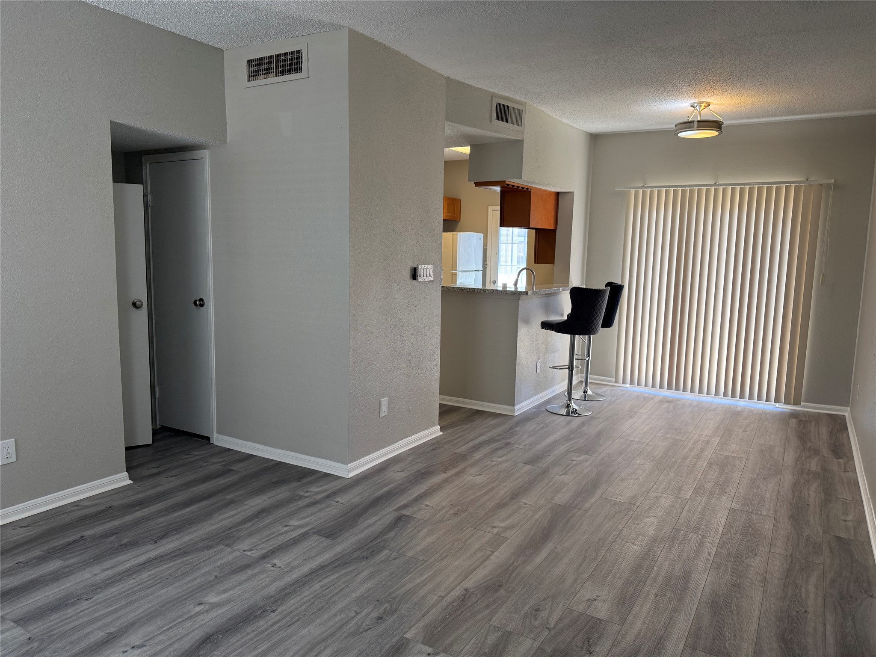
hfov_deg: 71.6
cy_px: 328
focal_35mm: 24
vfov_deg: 56.8
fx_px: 607
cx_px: 438
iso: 160
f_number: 1.78
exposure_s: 1/123
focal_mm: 6.76
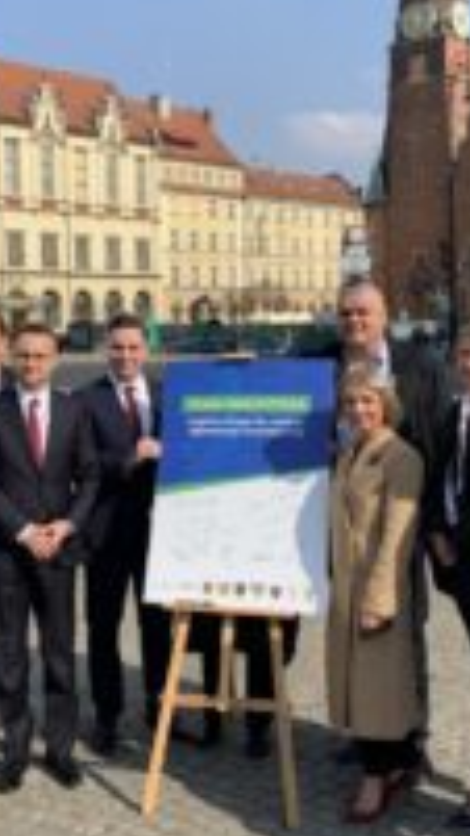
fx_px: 1108
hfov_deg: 23.8
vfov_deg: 41.3
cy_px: 383
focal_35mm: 50
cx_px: 143
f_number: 1.8
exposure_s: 1/2033
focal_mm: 4.25
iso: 25
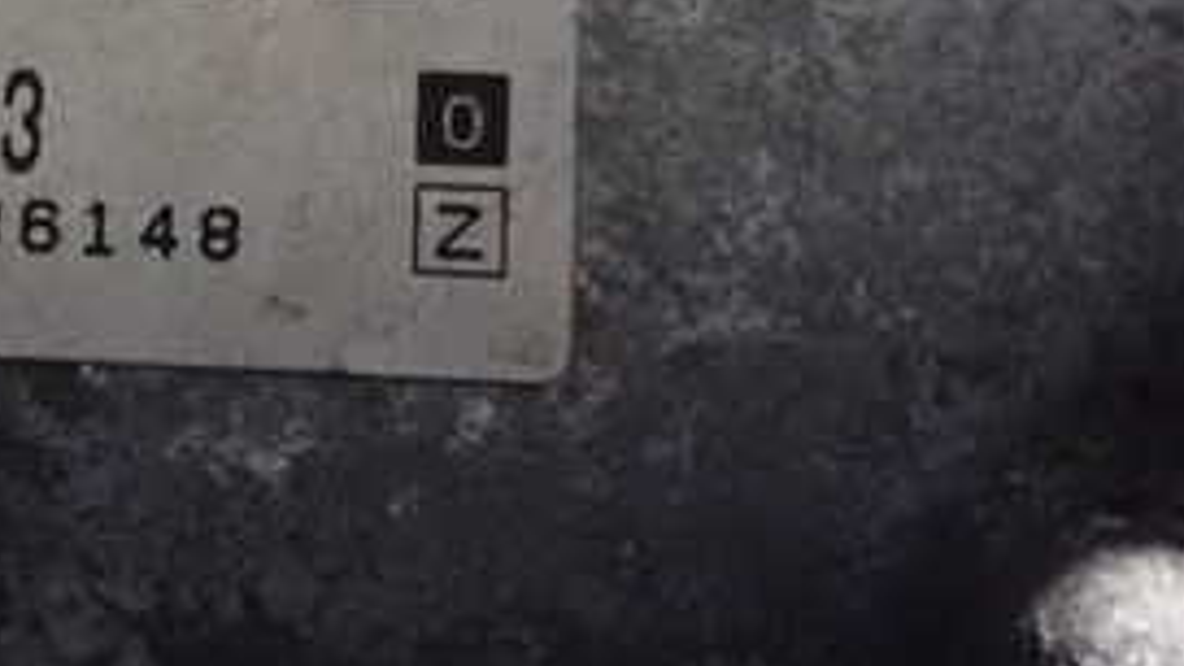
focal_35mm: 72
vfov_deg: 16.7
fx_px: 2260
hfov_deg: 27.9
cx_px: 52
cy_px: 161
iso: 1600
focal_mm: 5.4
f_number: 2.3
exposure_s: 1/15
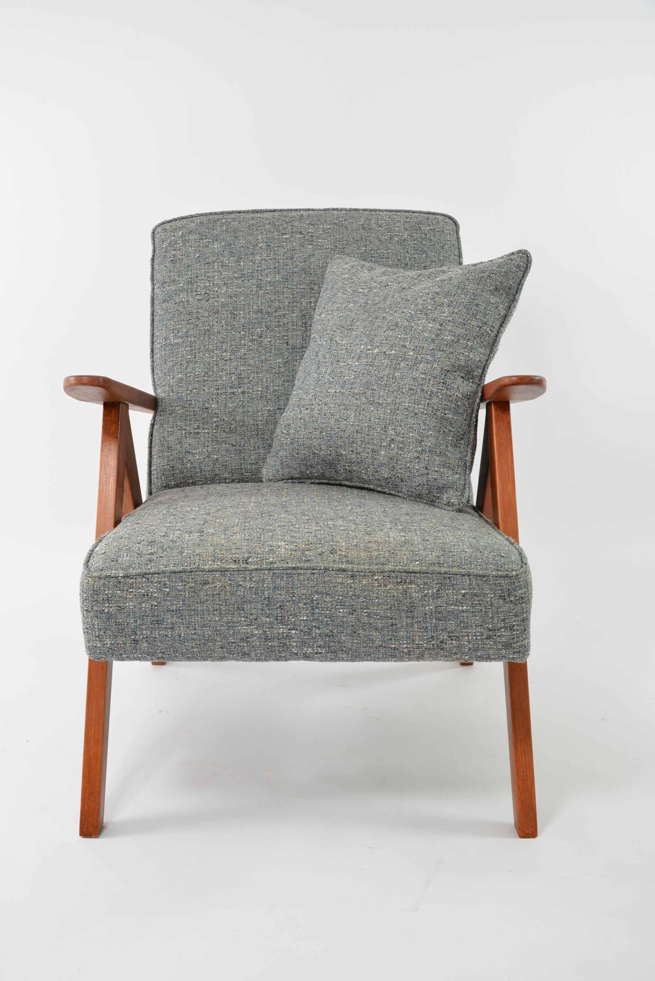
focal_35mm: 42
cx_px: 328
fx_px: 1144
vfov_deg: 46.4
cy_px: 490
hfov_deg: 31.9
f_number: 6.3
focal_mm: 28
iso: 400
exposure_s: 1/60
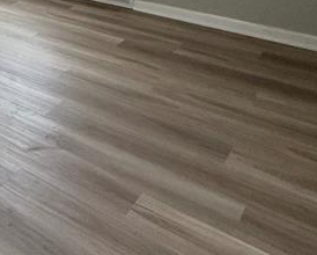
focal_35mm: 51
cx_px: -51
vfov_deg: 22.0
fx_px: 479
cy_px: -172
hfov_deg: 31.5
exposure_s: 1/99
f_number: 2.2
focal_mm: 2.22
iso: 125
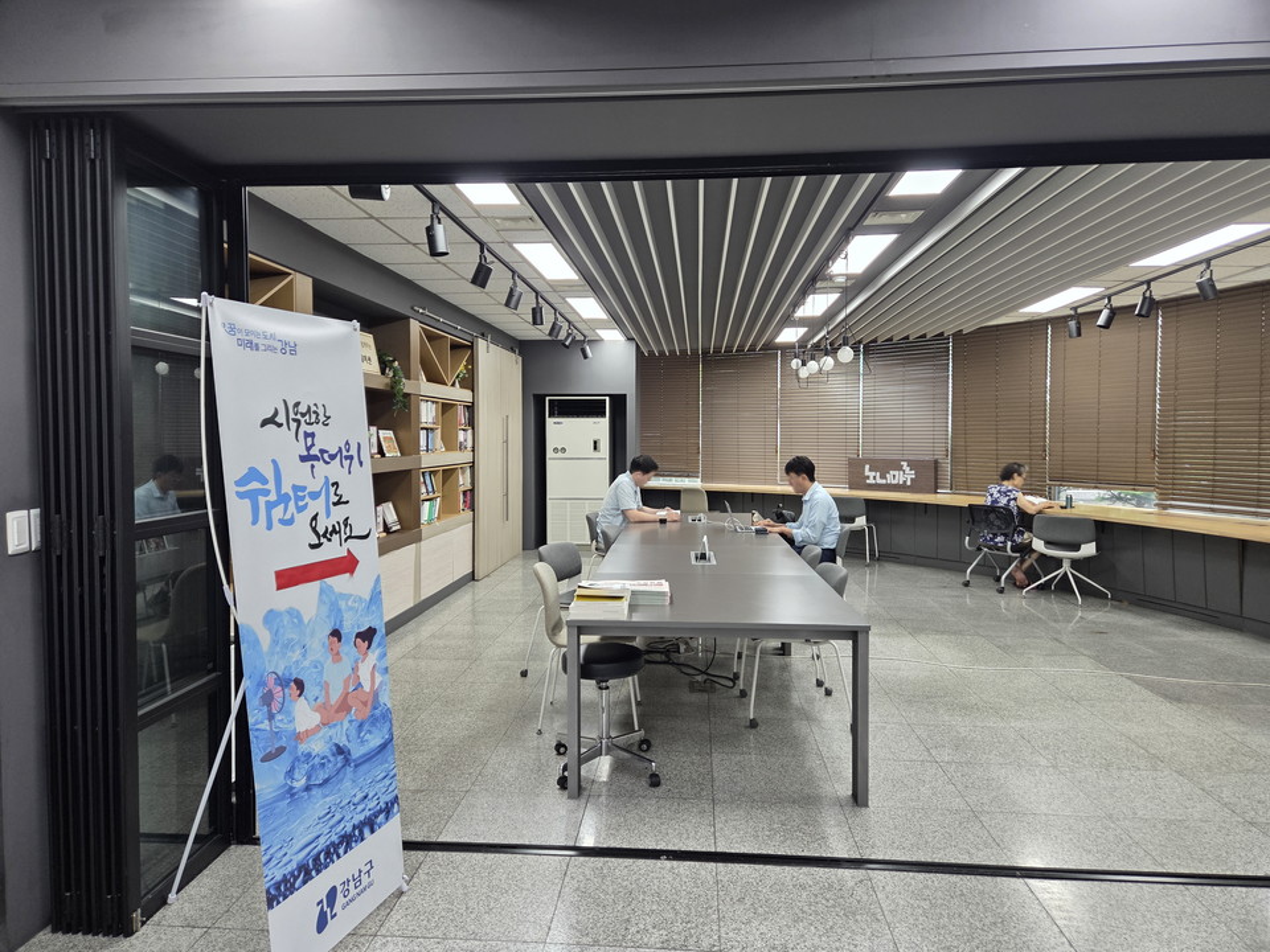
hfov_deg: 73.9
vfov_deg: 58.9
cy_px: 476
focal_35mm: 23
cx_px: 635
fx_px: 844
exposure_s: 1/120
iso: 160
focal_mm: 5.4
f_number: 1.8
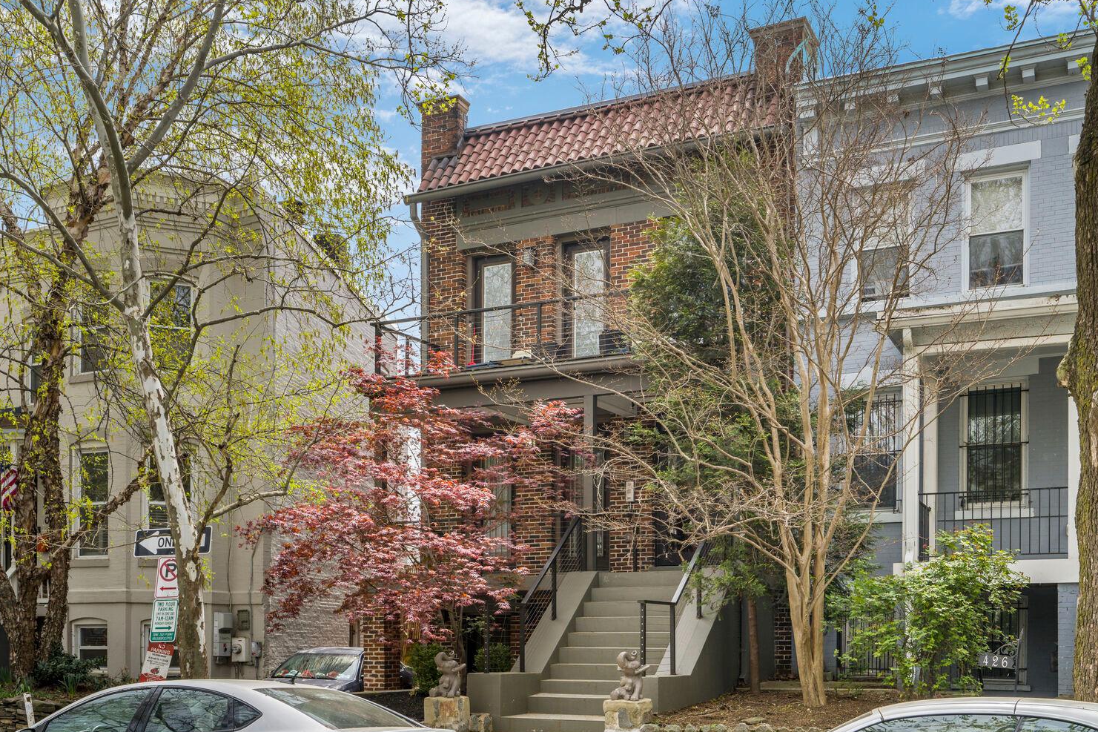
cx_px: 597
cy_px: 395
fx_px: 1067
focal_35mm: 35
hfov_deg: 54.4
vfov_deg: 37.8
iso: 200
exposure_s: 1/200
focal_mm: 30
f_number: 9
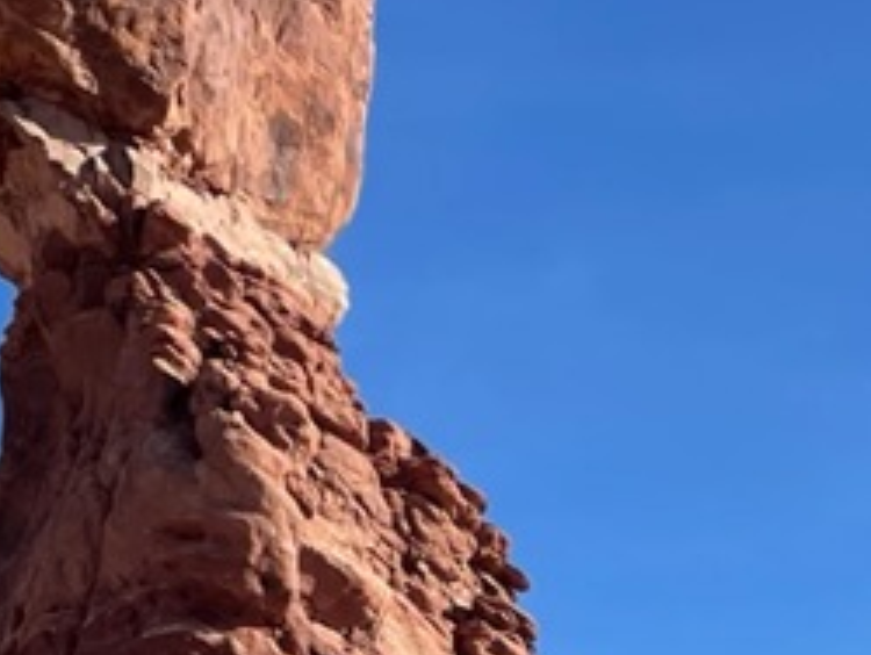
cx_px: 1003
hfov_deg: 14.4
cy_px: 693
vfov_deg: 11.0
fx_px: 3350
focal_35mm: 133
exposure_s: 1/2882
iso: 32
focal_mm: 4.2
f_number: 1.6
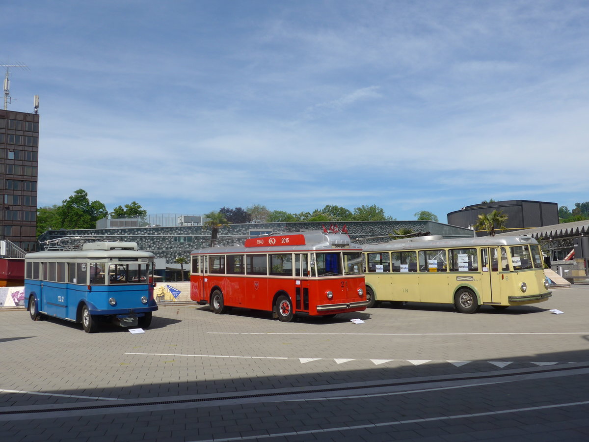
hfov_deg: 58.4
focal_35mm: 31
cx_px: 294
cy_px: 221
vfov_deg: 45.4
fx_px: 527
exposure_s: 1/1600
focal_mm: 6.5
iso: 80
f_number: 3.2
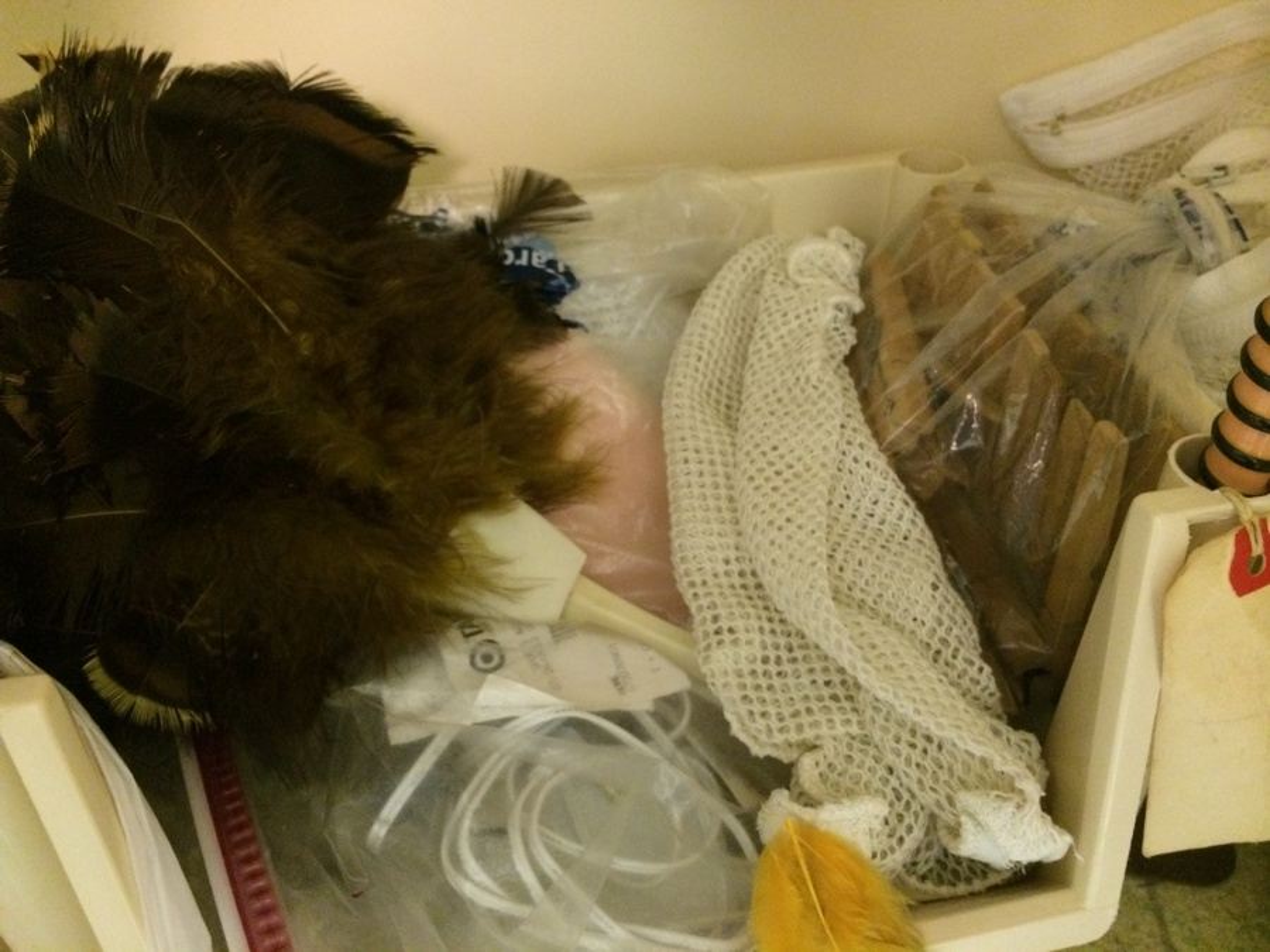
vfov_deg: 46.8
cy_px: 476
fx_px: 1101
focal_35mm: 30
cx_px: 635
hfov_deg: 60.0
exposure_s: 1/15
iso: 500
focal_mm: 4.12
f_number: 2.2
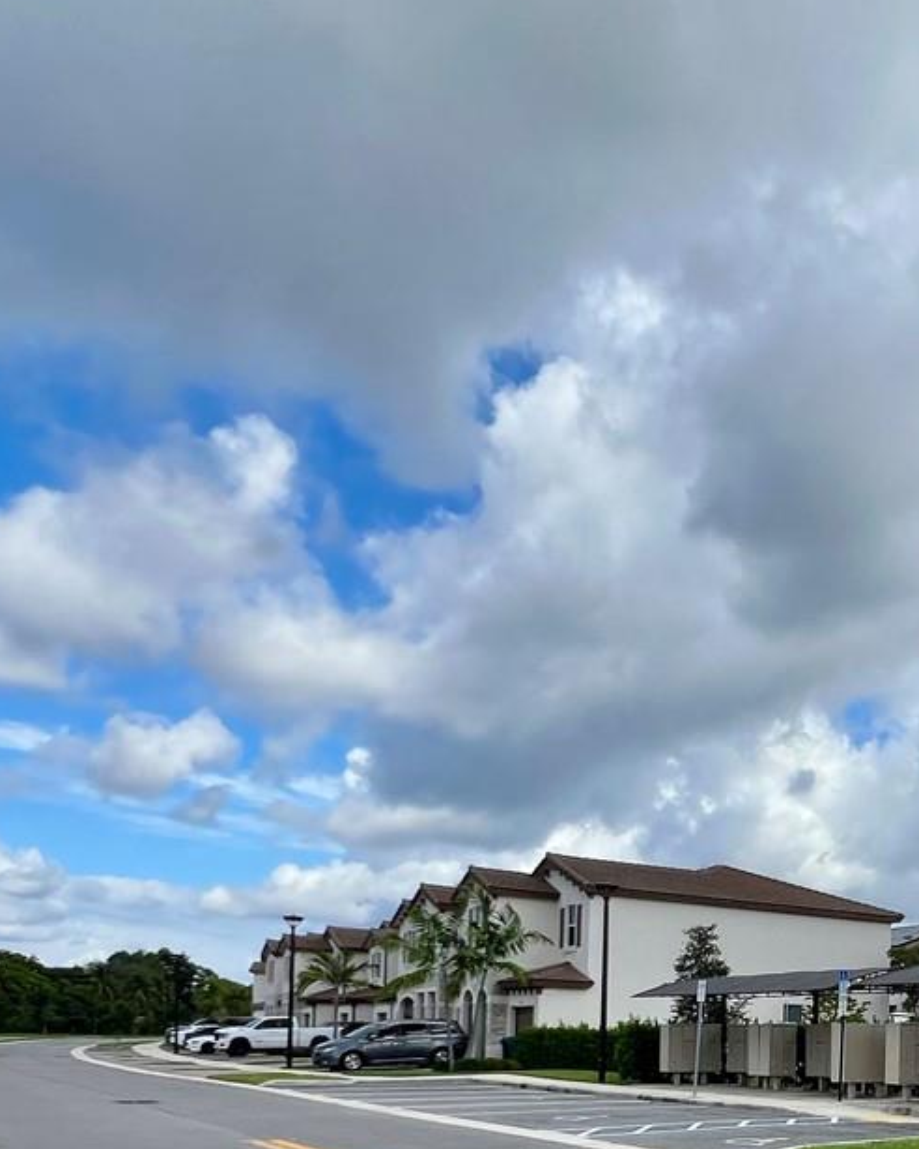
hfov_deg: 40.7
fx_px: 1122
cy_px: 1031
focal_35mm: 33
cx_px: 846
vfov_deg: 48.6
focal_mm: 1.57
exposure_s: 1/1727
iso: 32
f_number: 1.8
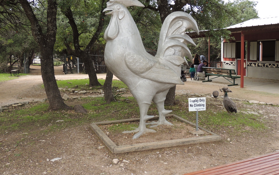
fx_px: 274
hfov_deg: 54.0
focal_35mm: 36
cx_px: 141
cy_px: 76
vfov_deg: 35.3
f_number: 3.2
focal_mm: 5.8
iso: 125
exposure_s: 1/250
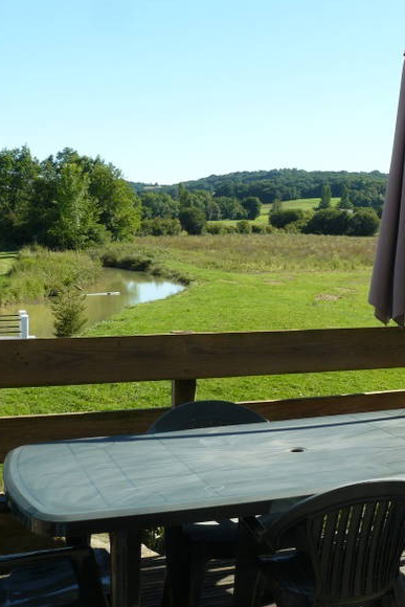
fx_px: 860
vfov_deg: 38.9
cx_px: 384
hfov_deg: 25.5
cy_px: 304
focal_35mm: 51
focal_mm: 6
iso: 100
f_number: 5.6
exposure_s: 1/250
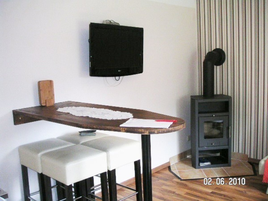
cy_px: 100
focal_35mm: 38
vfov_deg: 37.7
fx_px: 294
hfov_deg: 49.0
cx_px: 134
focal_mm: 6
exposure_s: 1/45
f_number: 2.8
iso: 160
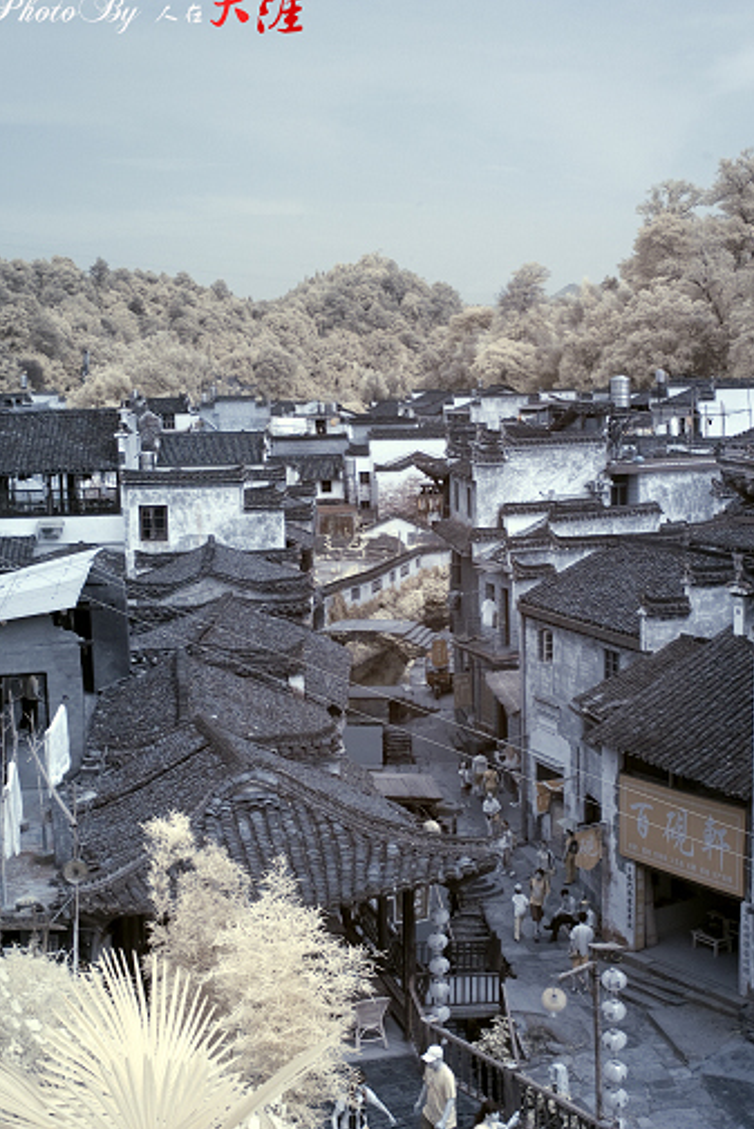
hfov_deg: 26.2
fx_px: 1620
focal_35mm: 52
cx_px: 417
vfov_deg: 38.4
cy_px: 608
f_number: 11
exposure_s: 1/80
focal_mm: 29
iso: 200
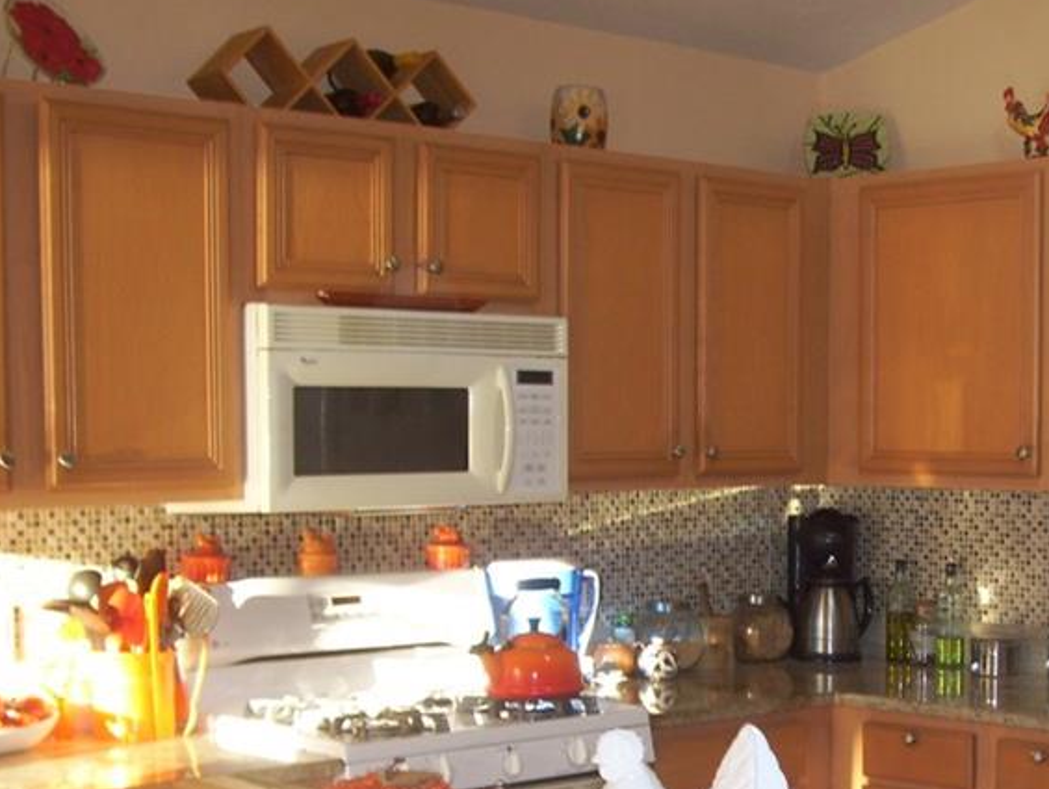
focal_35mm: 65
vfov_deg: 22.3
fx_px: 1972
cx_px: 763
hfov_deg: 29.4
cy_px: 653
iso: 80
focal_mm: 6
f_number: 2.7
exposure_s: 1/25
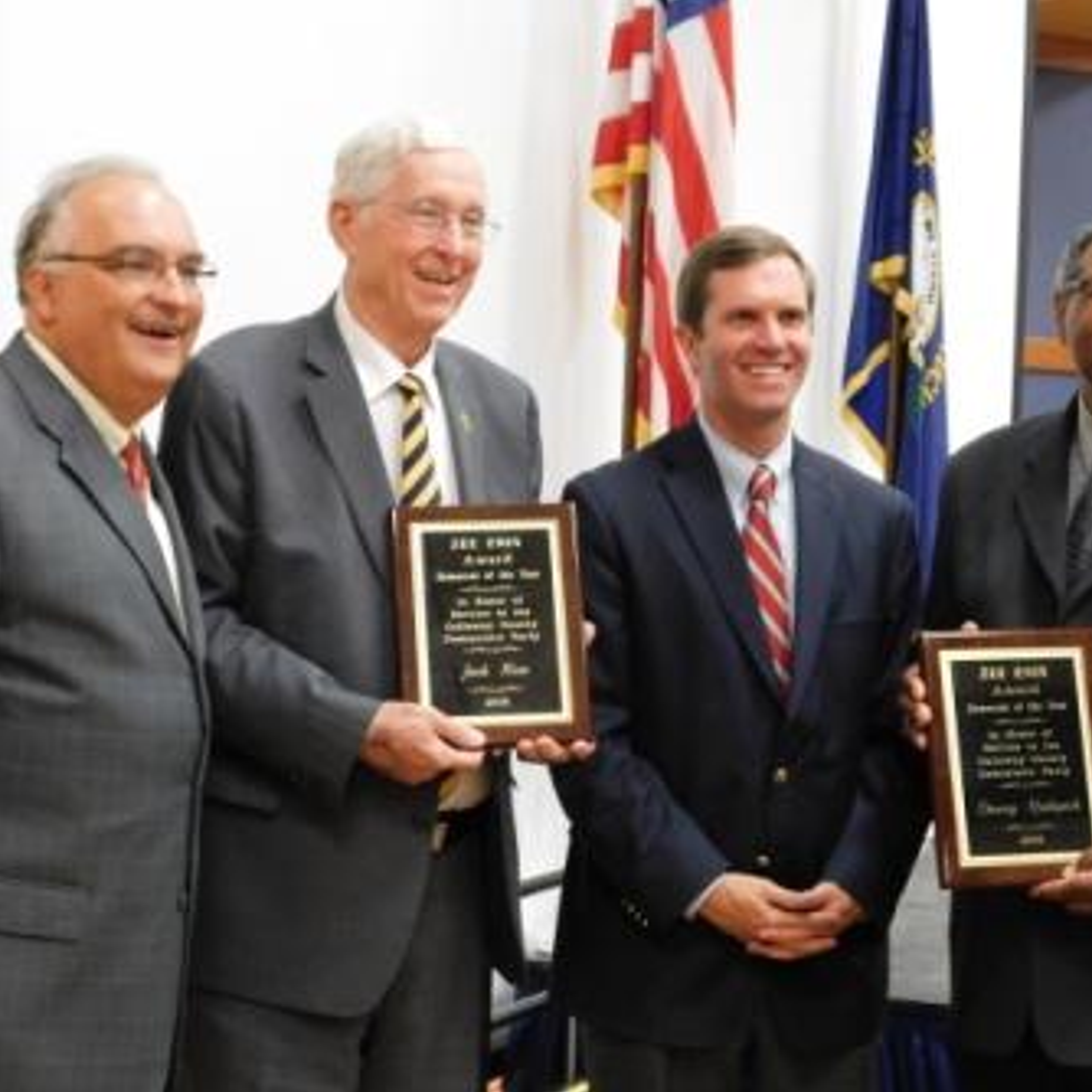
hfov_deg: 24.6
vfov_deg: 24.7
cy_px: 546
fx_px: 2498
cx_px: 621
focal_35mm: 70
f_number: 4
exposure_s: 1/8
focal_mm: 10.4
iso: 560
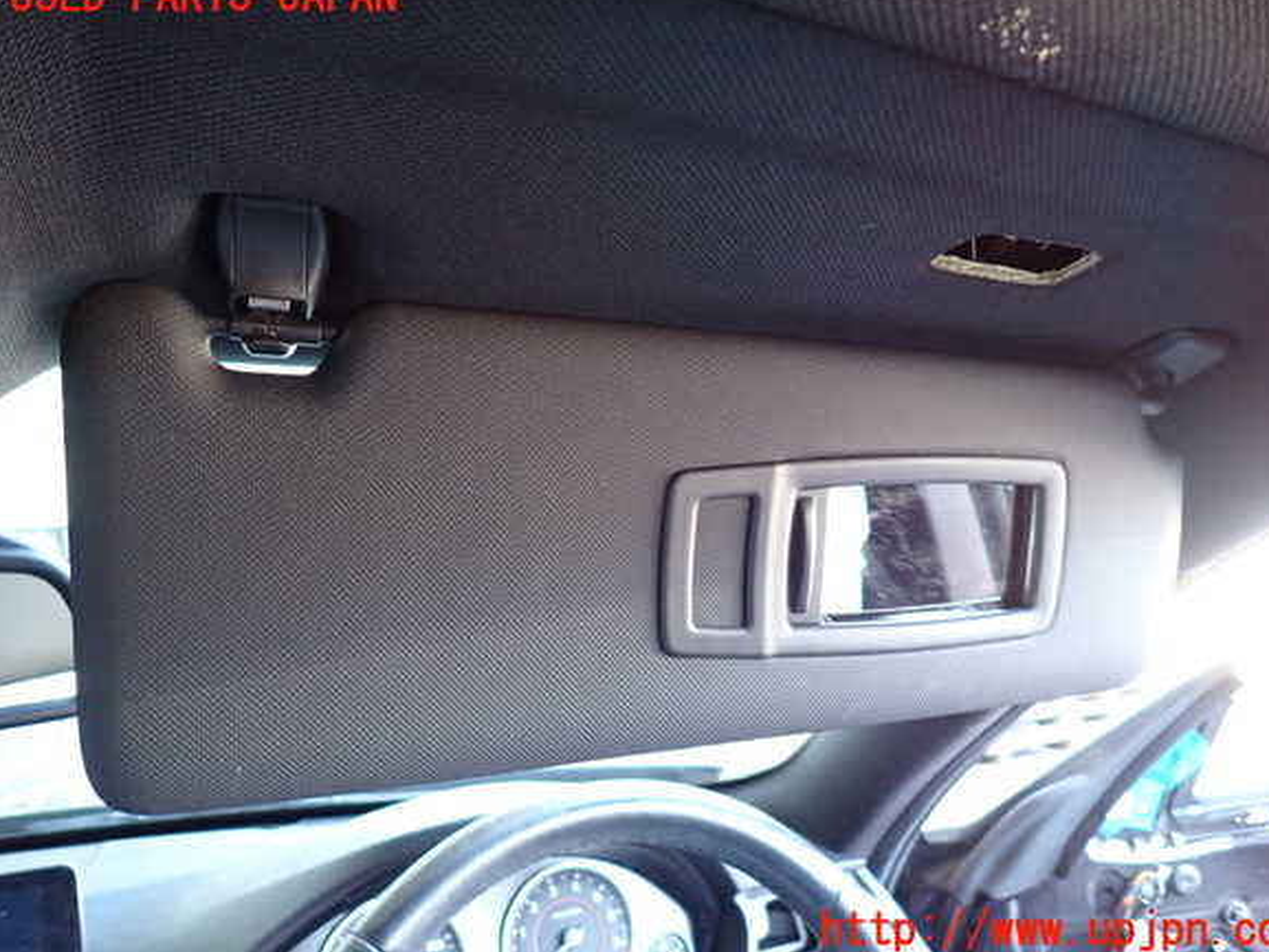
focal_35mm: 26
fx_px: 953
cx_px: 658
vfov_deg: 53.1
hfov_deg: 67.3
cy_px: 464
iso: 500
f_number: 2
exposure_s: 1/30
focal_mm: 4.5
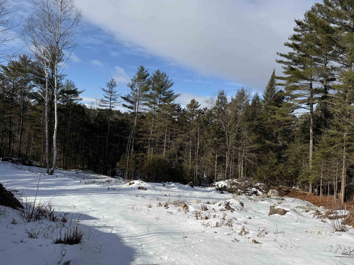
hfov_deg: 71.6
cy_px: 132
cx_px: 177
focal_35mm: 24
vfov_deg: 56.8
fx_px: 245
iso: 80
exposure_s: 1/6173
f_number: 1.78
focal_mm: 6.76
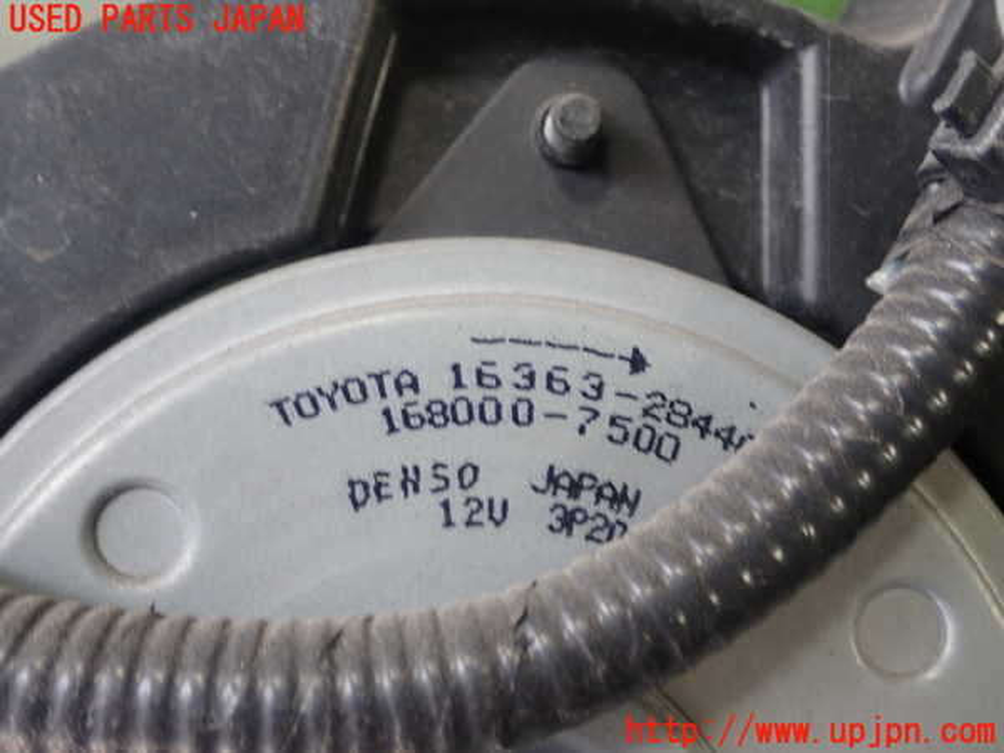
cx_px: 502
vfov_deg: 33.6
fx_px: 1247
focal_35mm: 43
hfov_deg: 43.9
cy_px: 376
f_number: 2.9
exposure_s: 1/50
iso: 200
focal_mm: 7.86
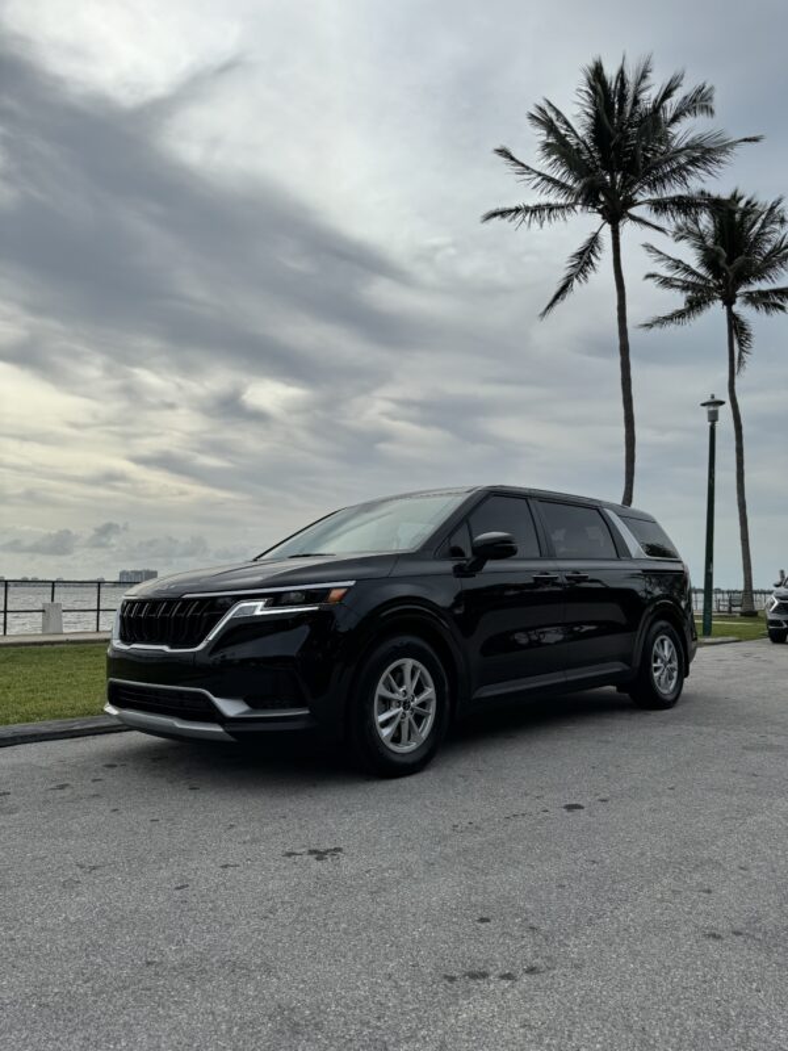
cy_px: 526
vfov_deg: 71.6
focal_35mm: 24
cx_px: 394
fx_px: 728
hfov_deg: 56.8
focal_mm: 6.86
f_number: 1.78
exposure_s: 1/5814
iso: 80
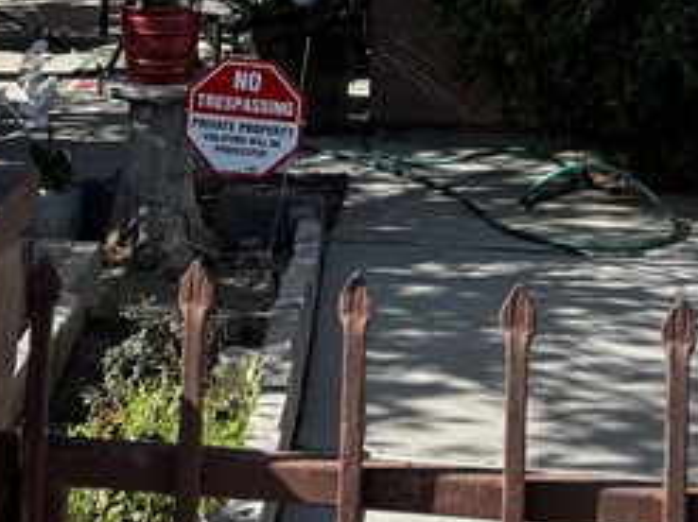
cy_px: -304
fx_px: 2014
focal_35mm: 100
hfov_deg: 19.7
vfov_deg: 13.7
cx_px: 321
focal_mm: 6.76
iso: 80
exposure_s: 1/2252
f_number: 1.78
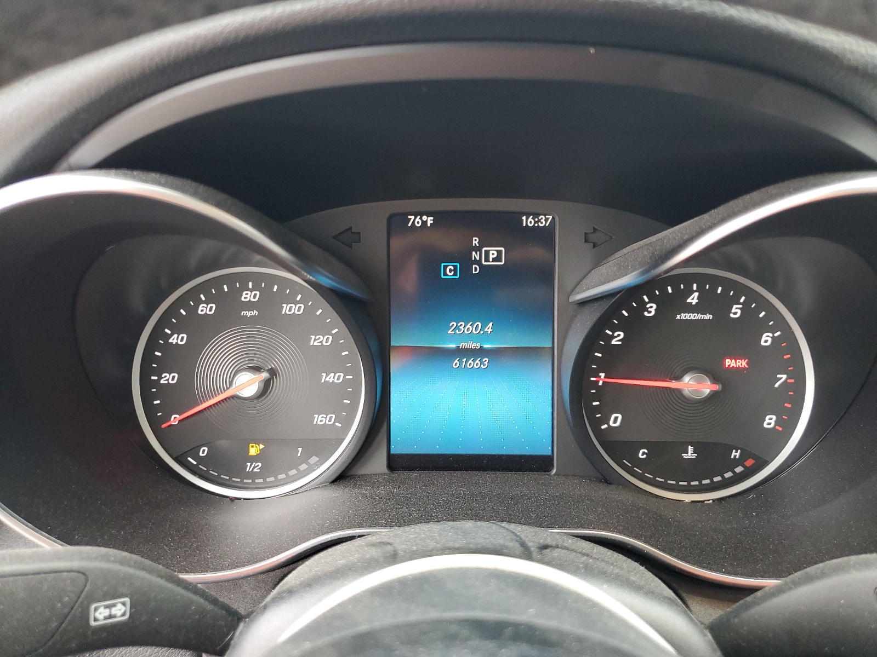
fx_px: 659
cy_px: 328
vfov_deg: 53.1
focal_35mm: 26
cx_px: 438
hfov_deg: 67.3
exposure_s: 1/60.2
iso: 155
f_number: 1.5
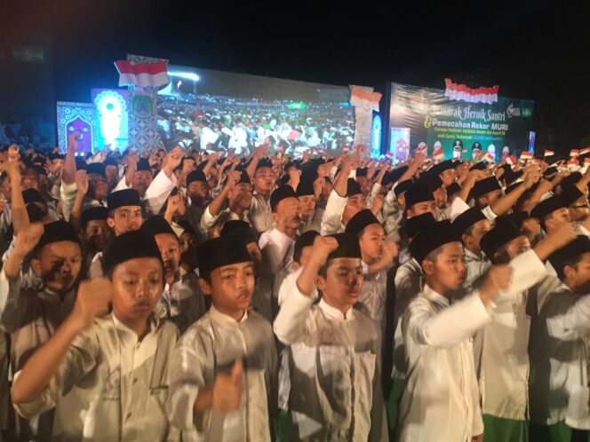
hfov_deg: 61.7
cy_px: 221
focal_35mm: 29
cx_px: 295
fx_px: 494
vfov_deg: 48.2
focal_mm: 4.15
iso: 250
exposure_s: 1/33
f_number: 2.2
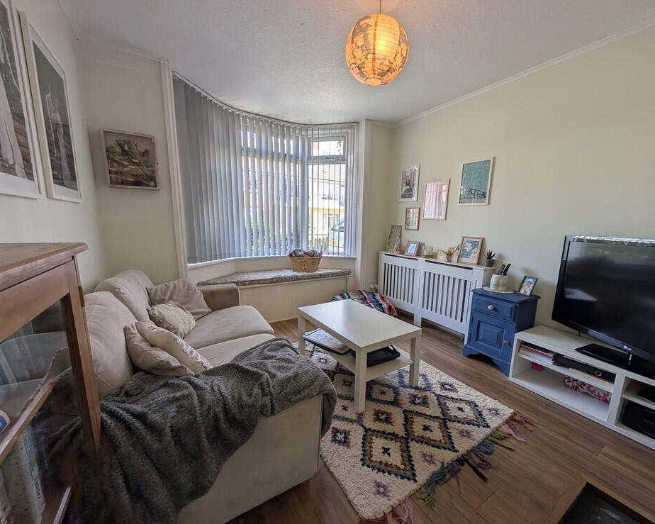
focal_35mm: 13
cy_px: 269
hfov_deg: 104.7
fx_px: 252
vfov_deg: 92.2
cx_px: 349
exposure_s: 1/229
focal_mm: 2.02
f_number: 1.7
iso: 52
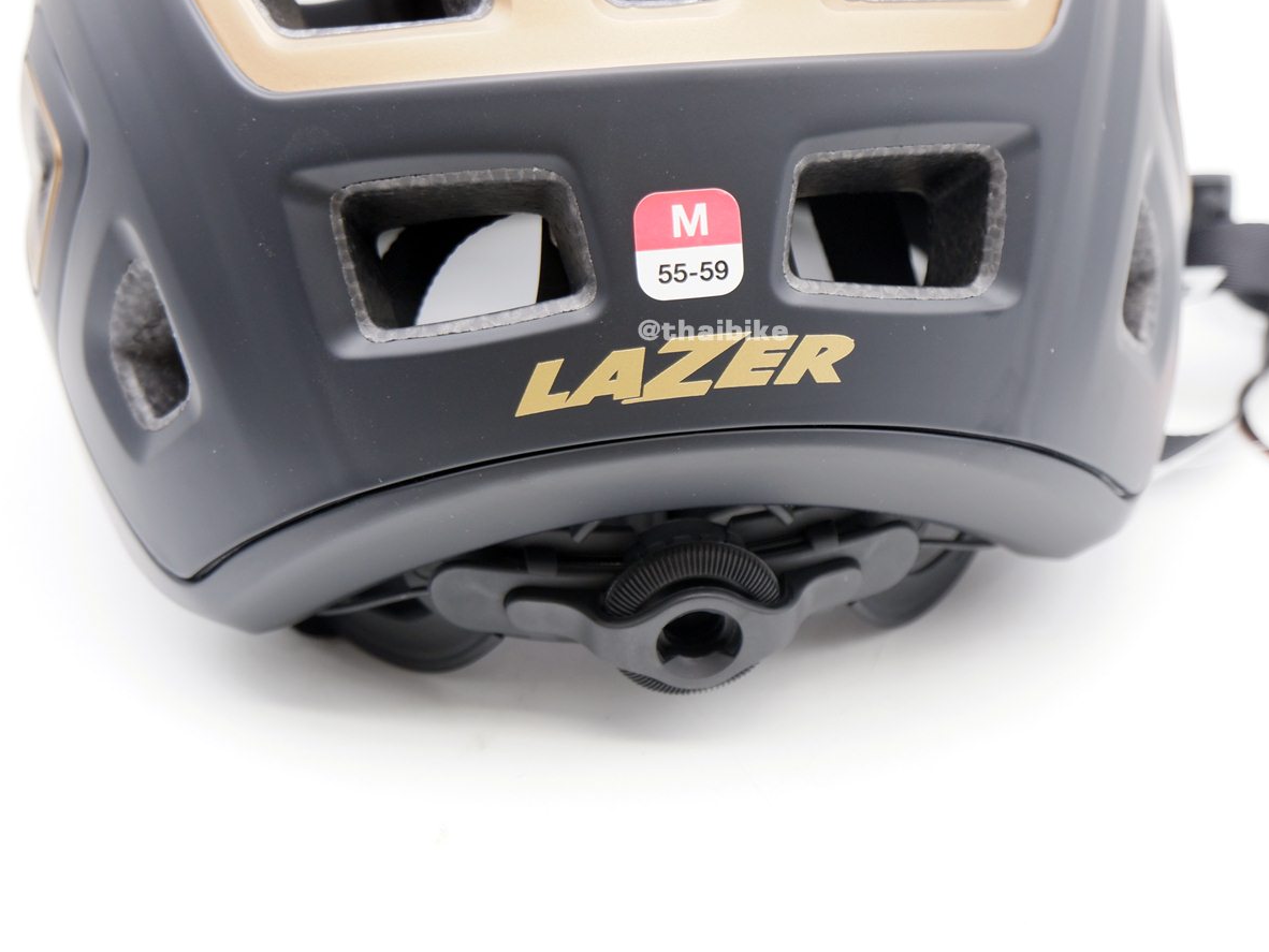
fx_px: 2053
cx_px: 701
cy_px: 474
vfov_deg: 26.1
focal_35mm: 56
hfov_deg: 34.3
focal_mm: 34.3
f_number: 5
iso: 500
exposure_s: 1/50
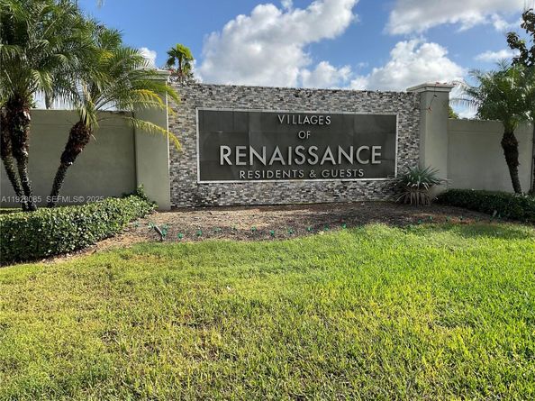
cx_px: 268
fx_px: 448
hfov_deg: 61.7
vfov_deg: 48.2
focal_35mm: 29
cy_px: 200
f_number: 1.8
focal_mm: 3
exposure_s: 1/1490
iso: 16
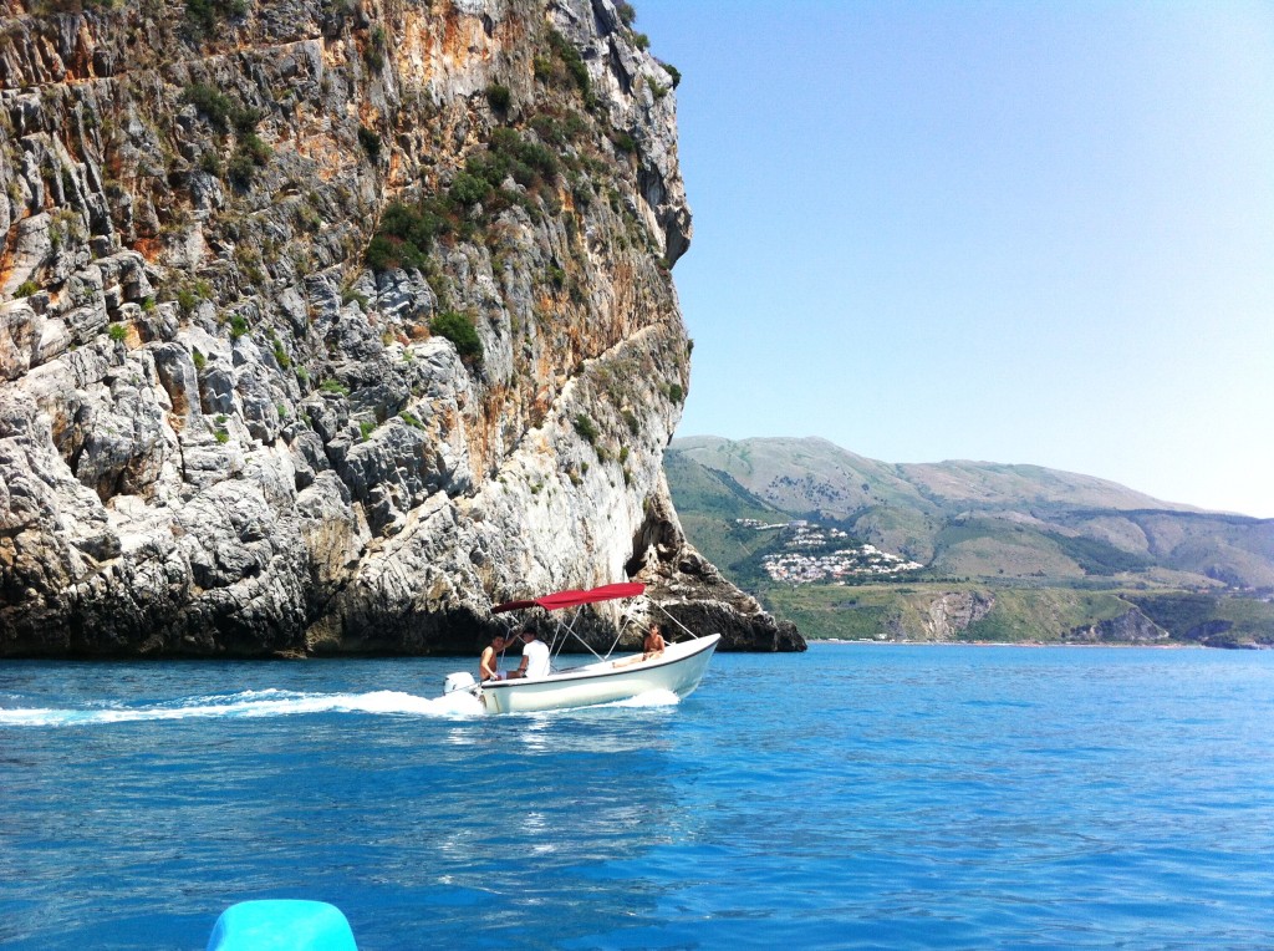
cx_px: 637
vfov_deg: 40.6
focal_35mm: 35
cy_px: 476
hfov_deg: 52.7
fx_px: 1286
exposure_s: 1/1335
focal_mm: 3.85
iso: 80
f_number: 2.8
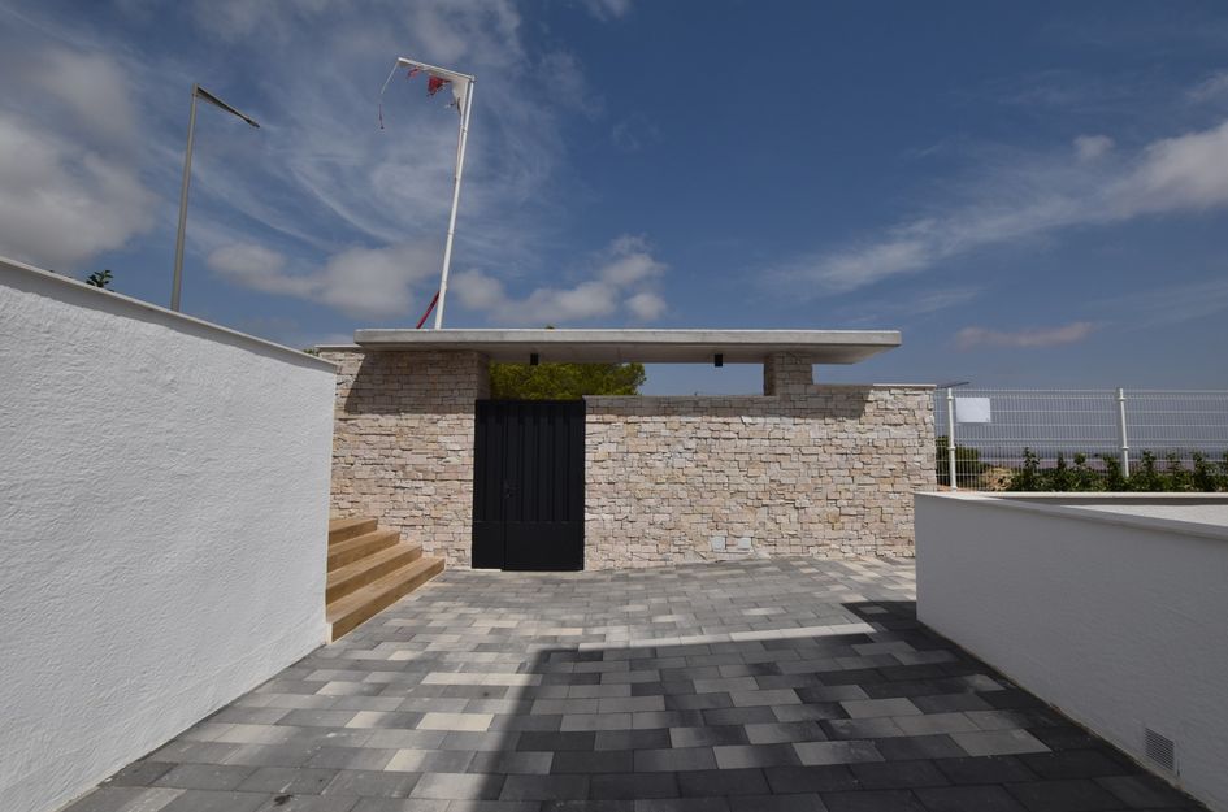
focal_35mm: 15
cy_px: 406
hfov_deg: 100.5
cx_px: 614
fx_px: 510
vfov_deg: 77.0
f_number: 10
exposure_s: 1/1250
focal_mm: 10
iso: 200
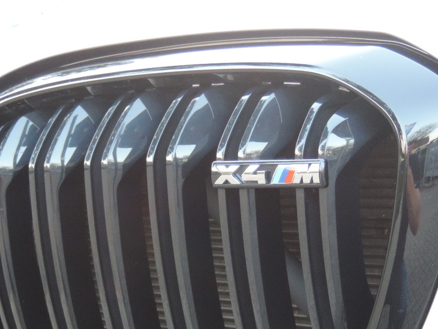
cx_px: 129
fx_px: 1303
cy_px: 247
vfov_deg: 14.3
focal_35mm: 103
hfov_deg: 19.0
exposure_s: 1/15
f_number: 3.7
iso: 720
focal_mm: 10.7
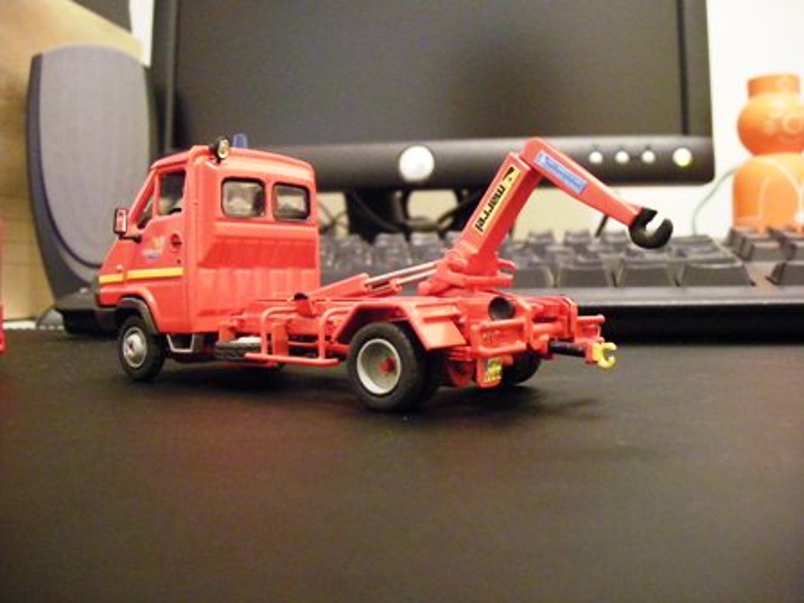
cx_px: 402
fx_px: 813
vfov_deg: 40.7
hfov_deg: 52.6
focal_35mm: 35
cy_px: 302
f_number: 2.8
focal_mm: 5.7
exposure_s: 1/5.7
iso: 800
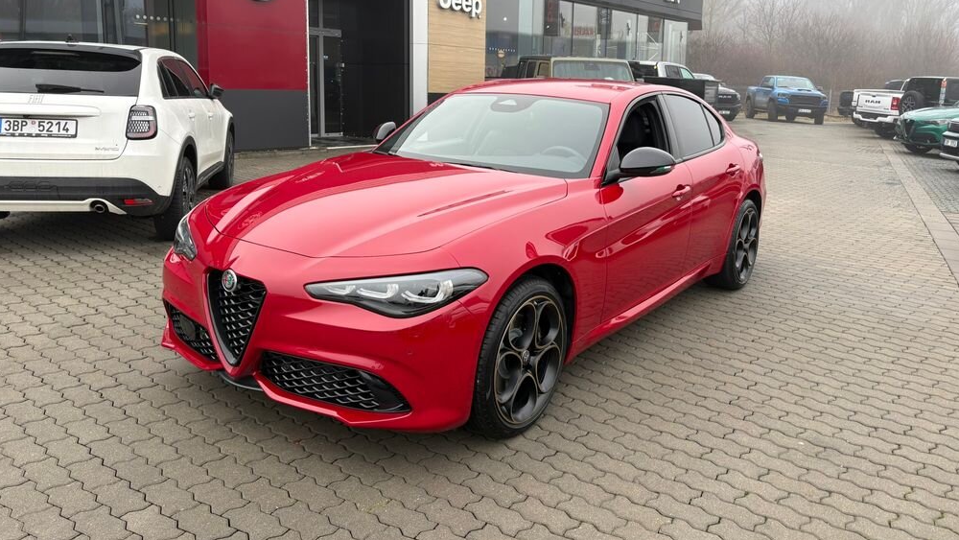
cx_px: 486
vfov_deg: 39.8
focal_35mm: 29
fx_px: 738
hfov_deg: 66.1
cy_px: 192
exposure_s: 1/354
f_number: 1.6
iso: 50
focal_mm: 5.96
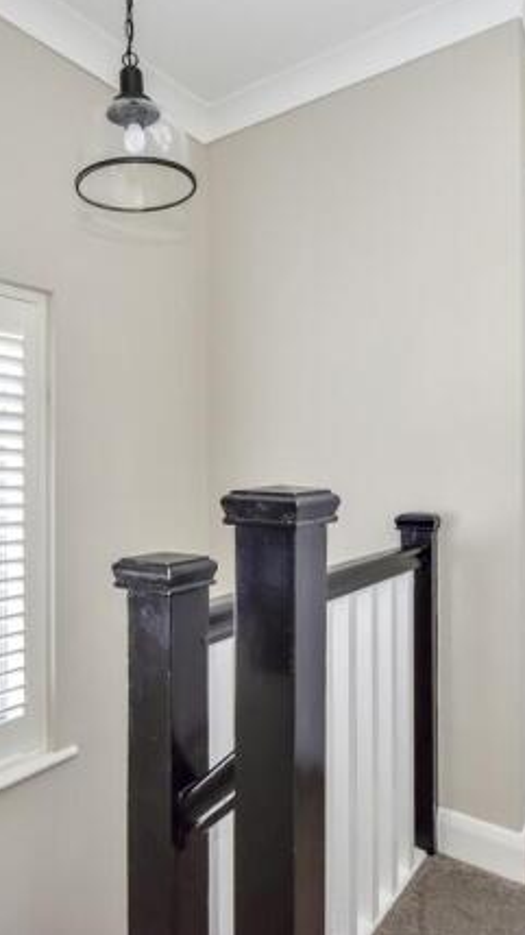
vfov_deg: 76.3
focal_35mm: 24
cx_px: 208
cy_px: 463
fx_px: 595
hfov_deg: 47.3
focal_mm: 10
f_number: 8
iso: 640
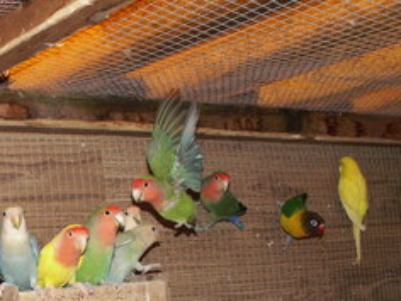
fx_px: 857
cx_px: 25
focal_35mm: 74
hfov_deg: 25.4
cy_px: 246
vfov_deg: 19.7
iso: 160
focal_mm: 6.34
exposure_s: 1/40
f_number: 2.8
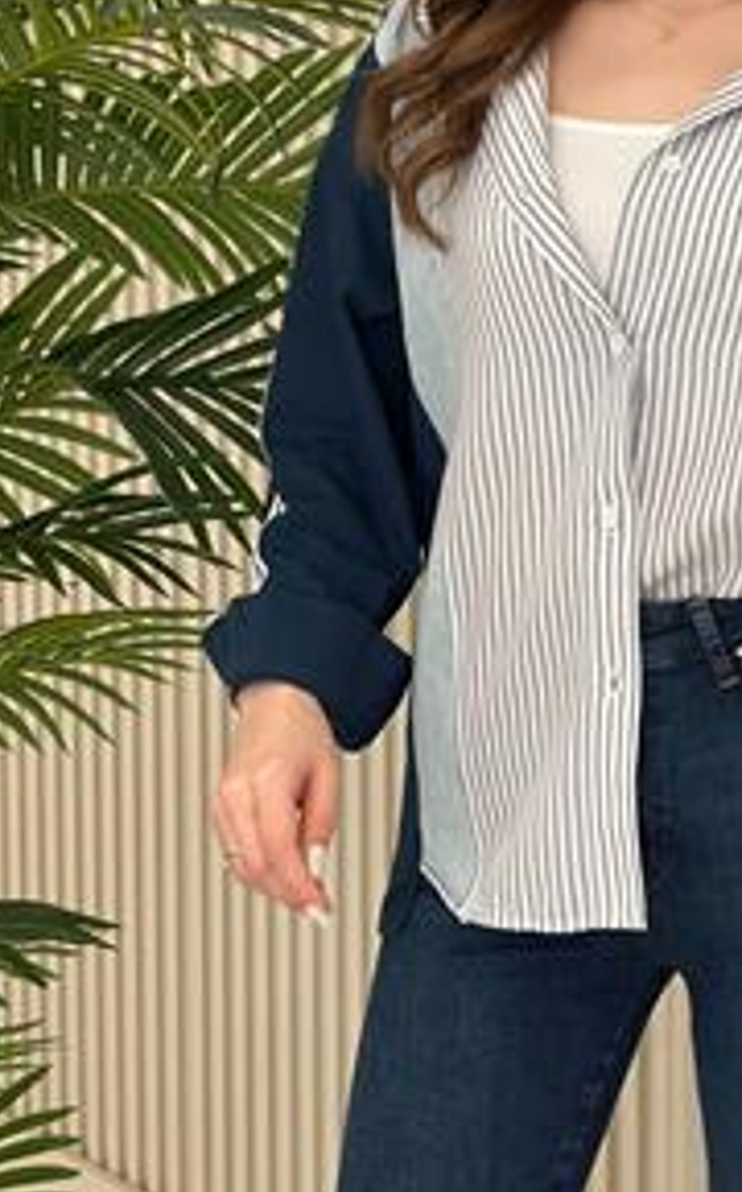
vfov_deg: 21.8
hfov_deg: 13.7
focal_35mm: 94
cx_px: 713
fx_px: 3049
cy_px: 245
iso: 80
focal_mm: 6.86
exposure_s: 1/324
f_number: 1.78
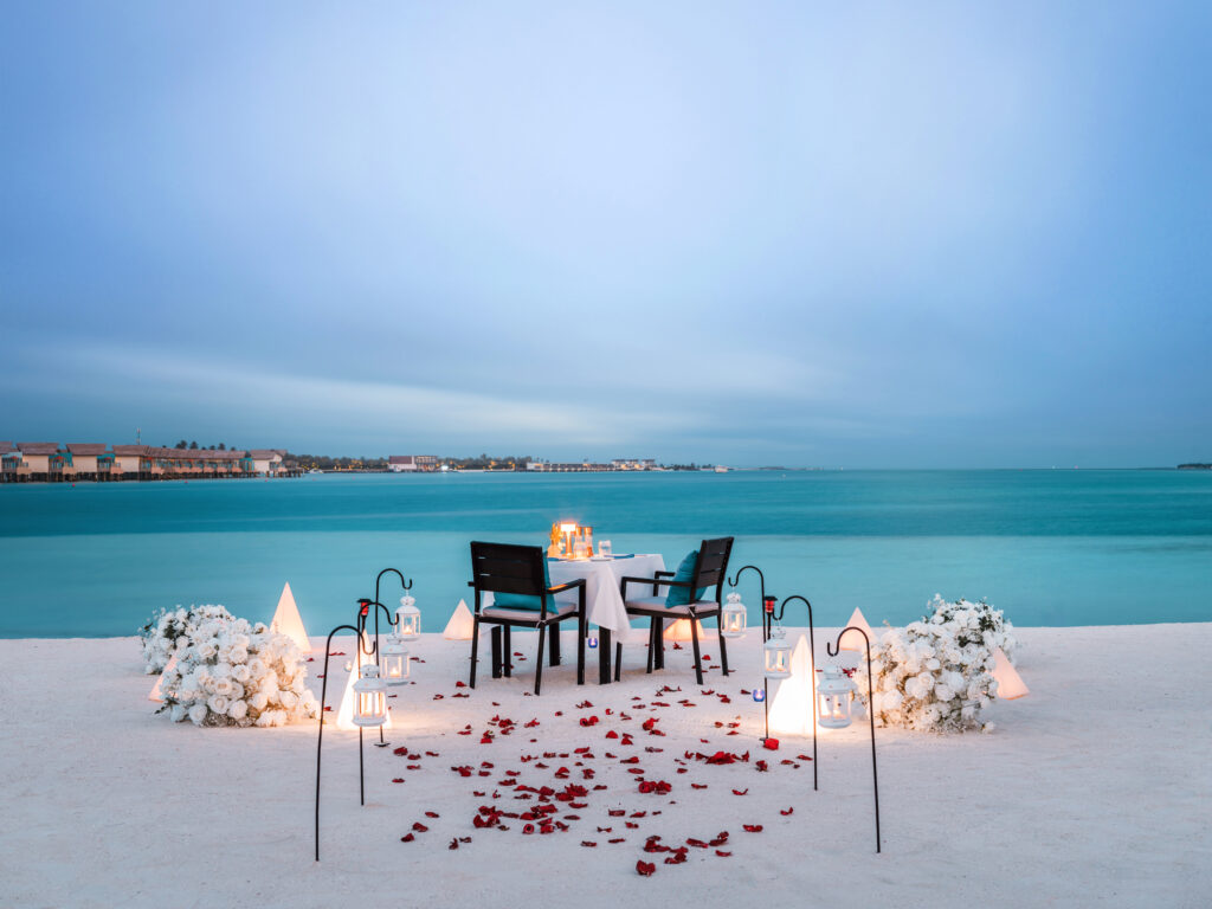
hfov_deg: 37.5
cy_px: 454
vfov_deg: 28.6
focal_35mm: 51
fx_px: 1786
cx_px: 606
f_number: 8
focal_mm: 65
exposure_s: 4
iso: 100
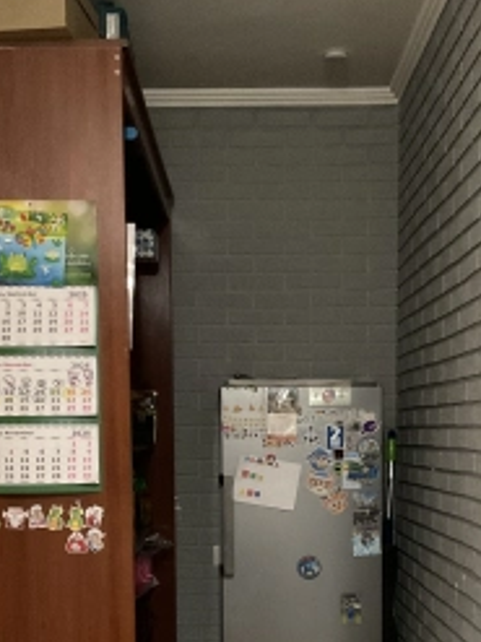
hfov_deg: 26.5
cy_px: 509
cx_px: 254
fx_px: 1020
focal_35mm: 55
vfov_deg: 34.0
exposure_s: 1/30
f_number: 1.8
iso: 500
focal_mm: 3
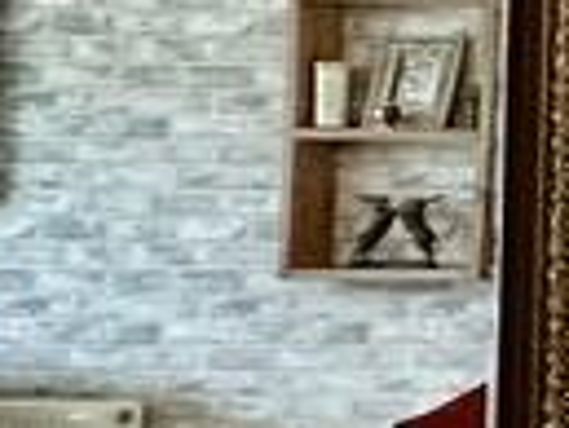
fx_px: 1826
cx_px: 2223
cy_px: 132
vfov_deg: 13.3
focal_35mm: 111
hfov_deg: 8.4
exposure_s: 1/100
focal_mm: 2.22
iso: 320
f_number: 2.2
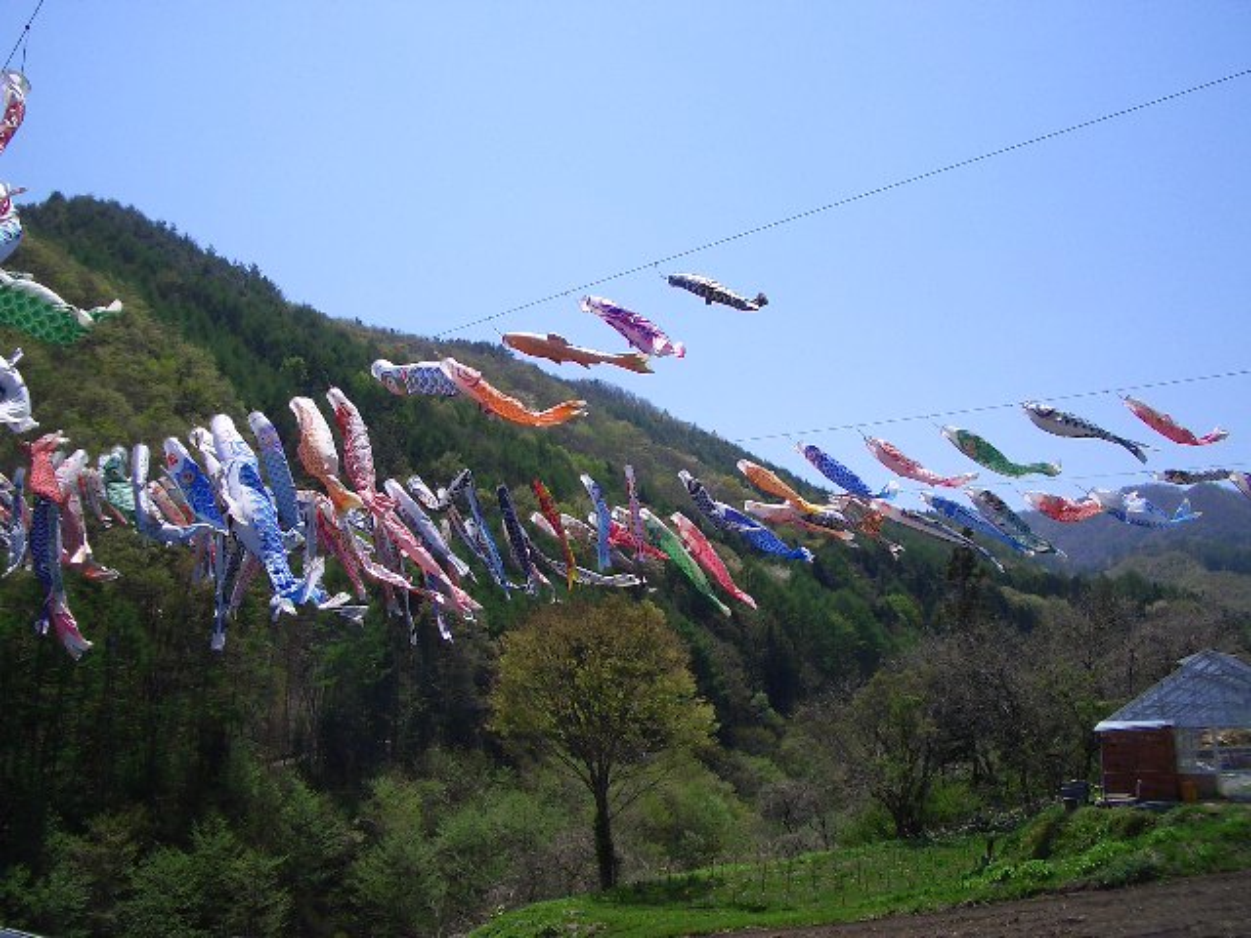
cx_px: 626
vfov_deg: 40.7
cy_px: 469
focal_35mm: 35
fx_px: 1265
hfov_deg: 52.6
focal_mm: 5.8
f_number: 4.3
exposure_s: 1/800
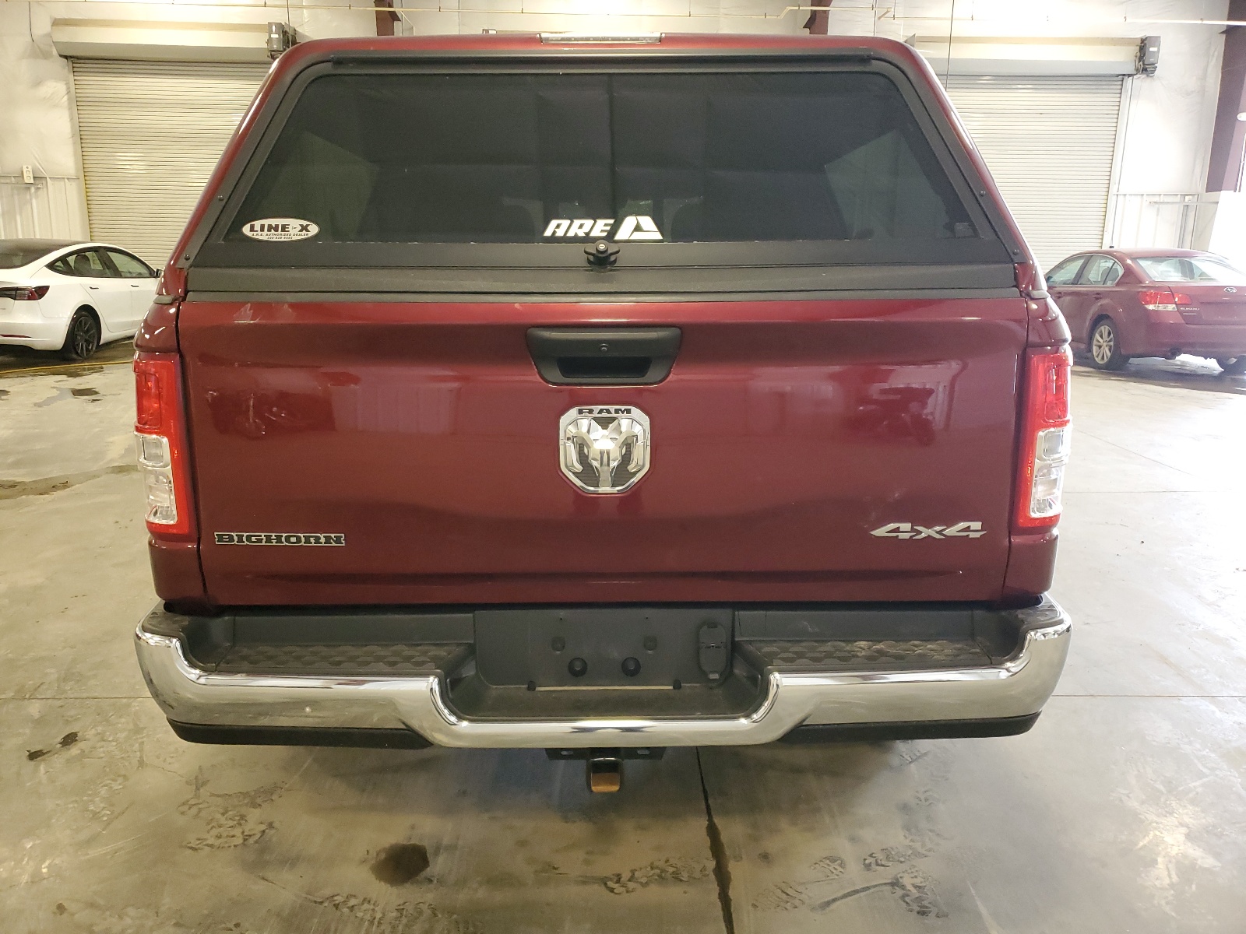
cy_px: 467
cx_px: 623
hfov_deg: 67.3
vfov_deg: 53.1
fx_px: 936
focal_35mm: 26
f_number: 1.5
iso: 322
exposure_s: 1/60.2
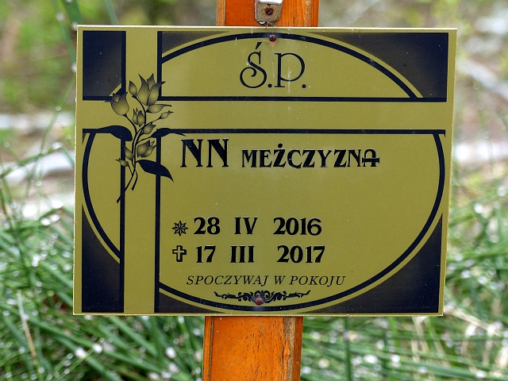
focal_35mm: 228
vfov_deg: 6.5
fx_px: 3346
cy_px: 190
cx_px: 254
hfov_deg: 8.7
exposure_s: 1/125
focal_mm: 41.1
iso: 100
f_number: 3.2
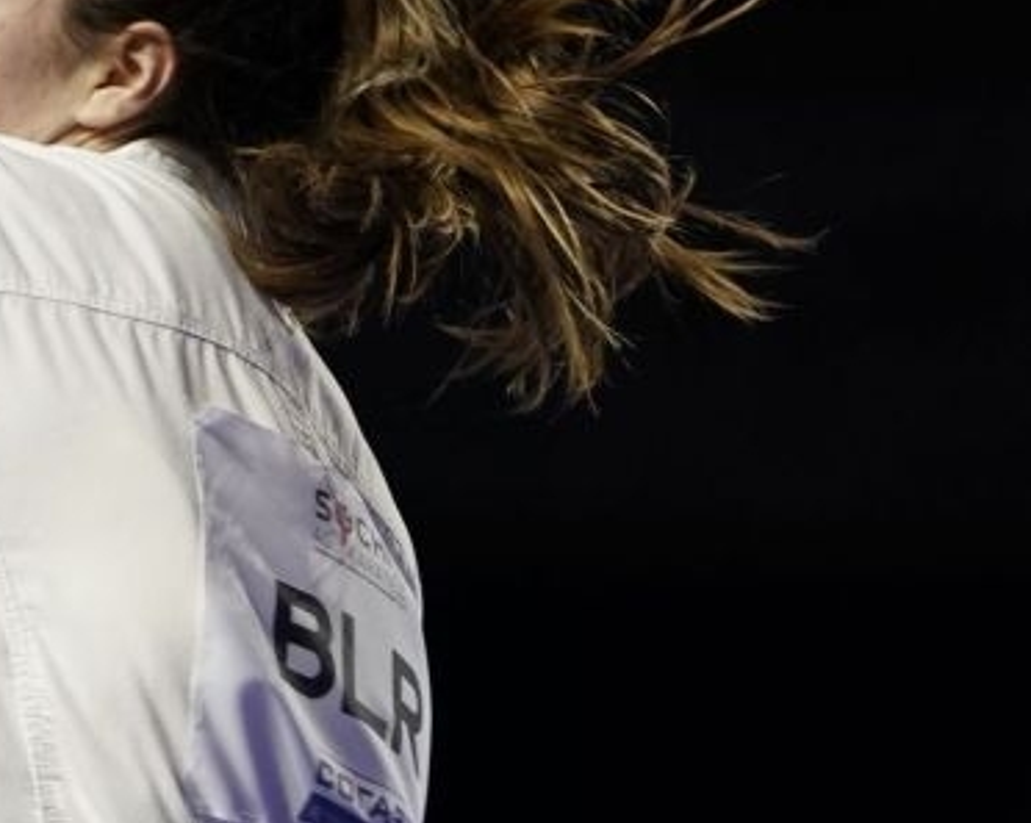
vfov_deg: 3.0
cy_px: 410
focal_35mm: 518
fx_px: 15794
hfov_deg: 3.7
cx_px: 549
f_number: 2.8
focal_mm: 114
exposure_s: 1/1000
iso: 1000
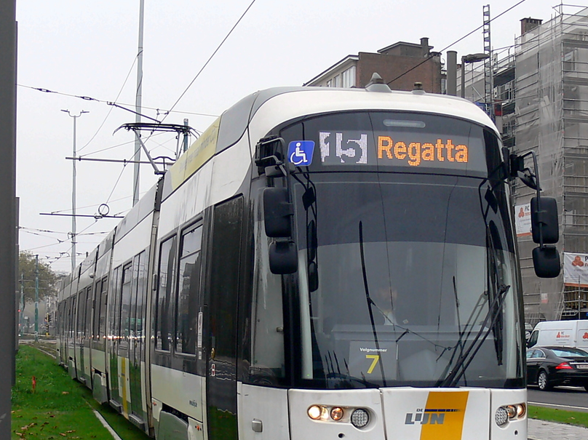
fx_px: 883
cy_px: 246
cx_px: 312
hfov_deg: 36.8
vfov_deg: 28.0
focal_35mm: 52
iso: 80
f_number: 2.8
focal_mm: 7.4
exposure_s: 1/200
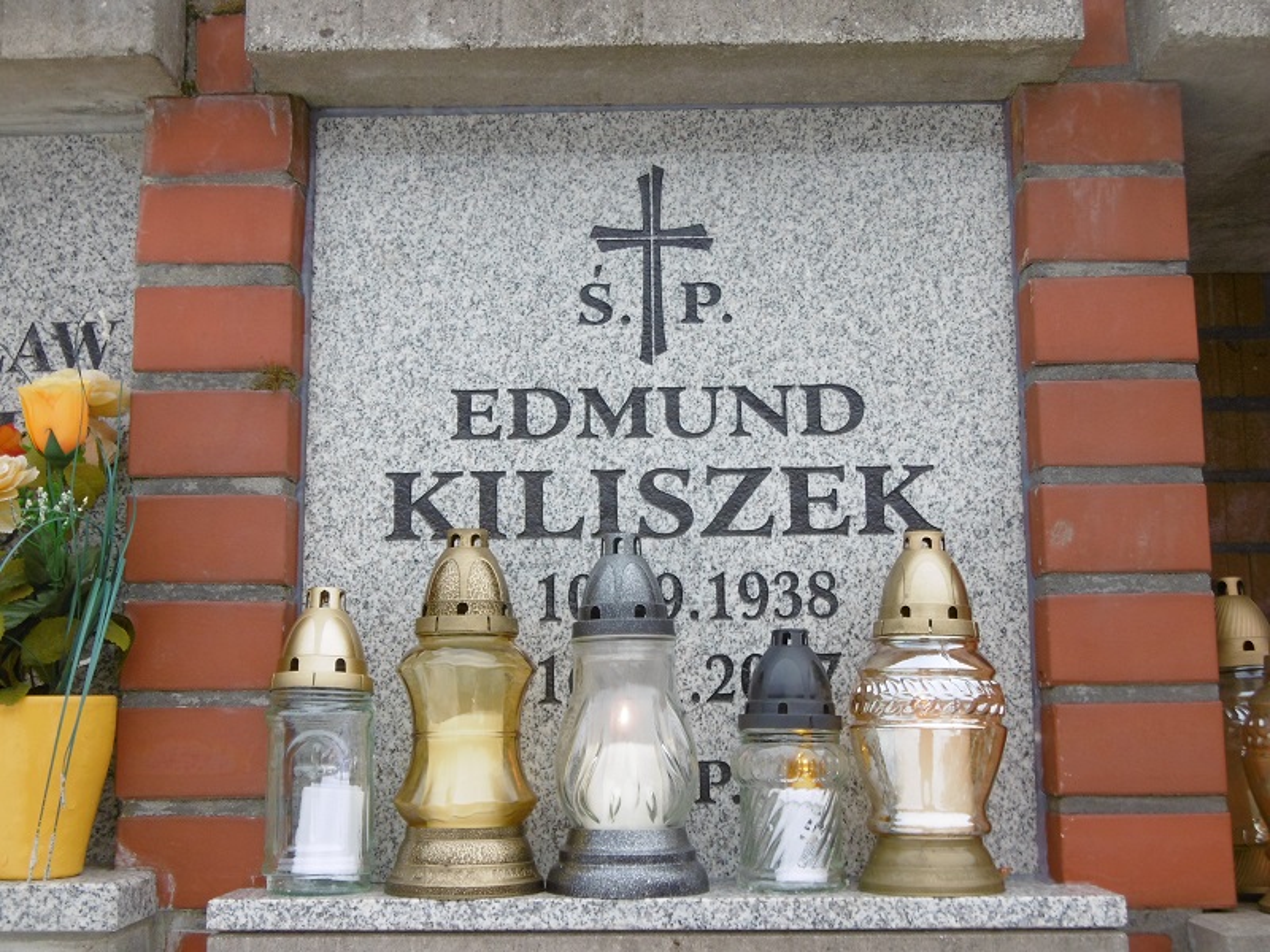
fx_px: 1578
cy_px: 476
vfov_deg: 33.6
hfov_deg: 43.9
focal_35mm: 43
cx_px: 635
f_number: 3.8
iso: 100
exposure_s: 1/125
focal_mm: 7.7
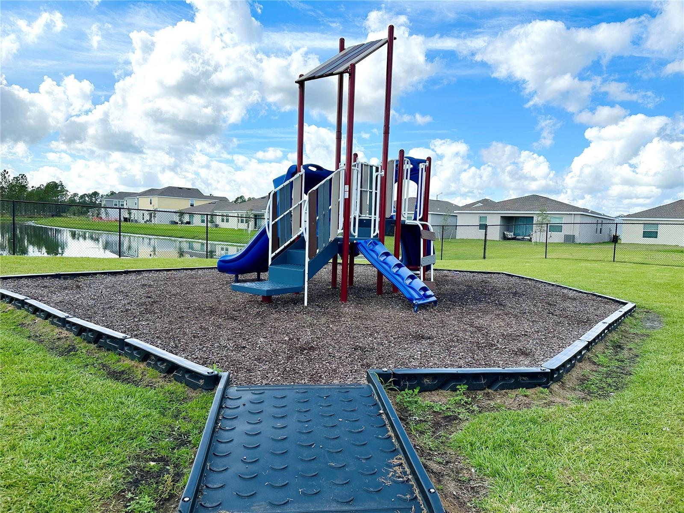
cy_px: 256
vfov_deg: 56.8
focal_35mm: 24
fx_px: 474
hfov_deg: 71.6
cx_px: 342
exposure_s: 1/5263
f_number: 1.78
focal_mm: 6.86
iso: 80
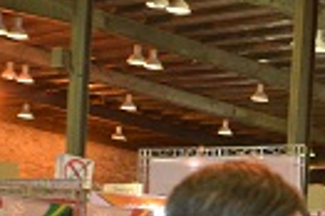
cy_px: 371
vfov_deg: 9.9
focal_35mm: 132
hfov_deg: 14.9
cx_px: 417
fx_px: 1190
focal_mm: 18
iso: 1600
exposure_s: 1/60
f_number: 3.5
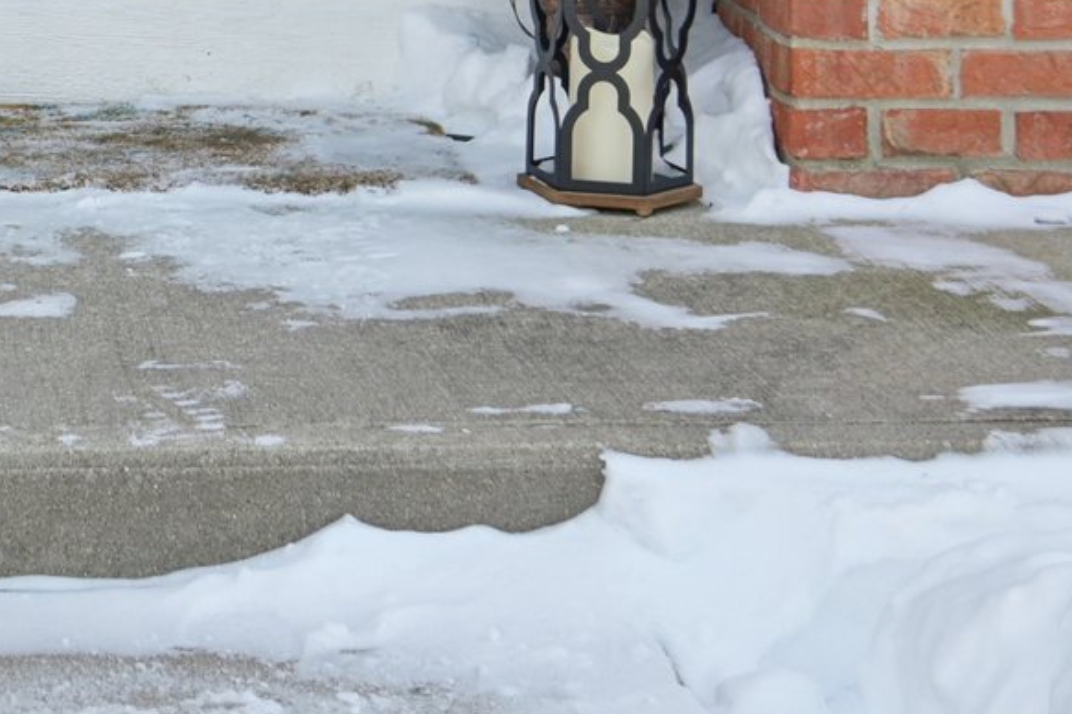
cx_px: 33
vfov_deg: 10.6
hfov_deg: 16.4
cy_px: -435
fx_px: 3660
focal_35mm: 123
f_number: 8
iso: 100
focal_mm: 35
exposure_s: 1/125
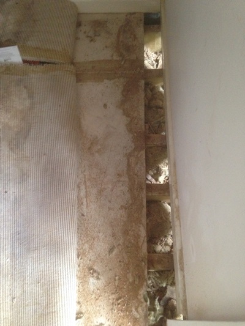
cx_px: 122
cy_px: 163
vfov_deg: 55.3
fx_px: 311
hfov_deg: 43.0
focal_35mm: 33
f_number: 2.4
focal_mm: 4.12
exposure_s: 1/20
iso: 320
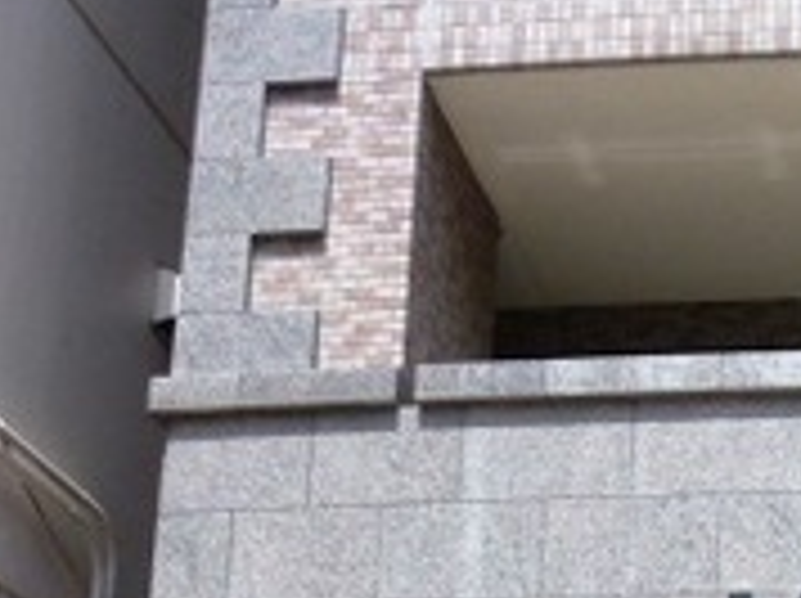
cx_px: 986
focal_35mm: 81
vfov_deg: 16.5
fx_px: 1872
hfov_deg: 22.1
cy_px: 904
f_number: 4
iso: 100
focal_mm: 4.3
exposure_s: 1/400
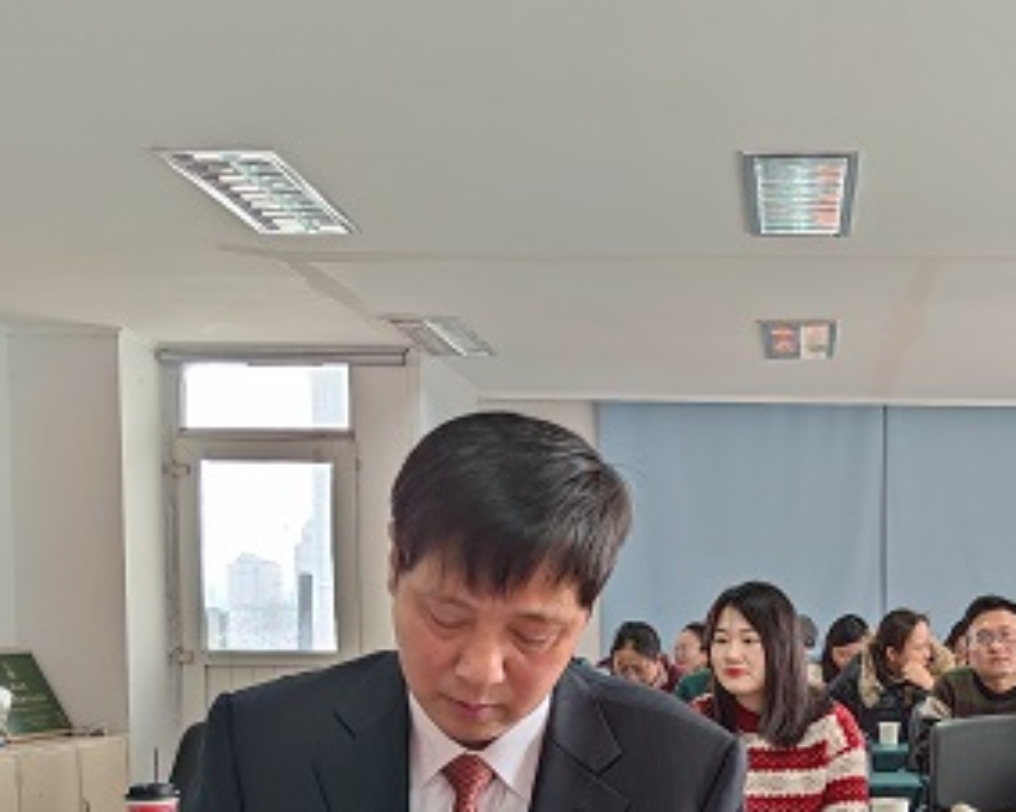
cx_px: 851
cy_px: 711
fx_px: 1593
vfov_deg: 27.7
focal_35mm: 53
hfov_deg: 34.0
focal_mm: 6.78
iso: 308
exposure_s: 1/17
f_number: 1.85
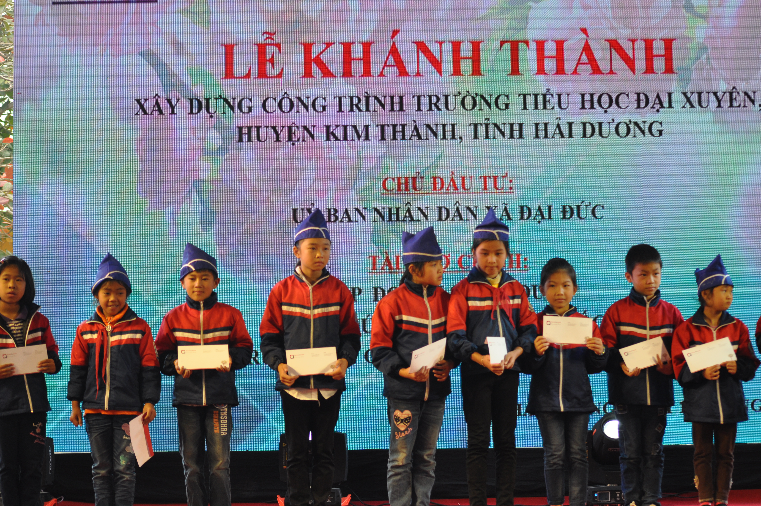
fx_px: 2217
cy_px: 253
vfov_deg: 13.0
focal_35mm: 105
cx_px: 380
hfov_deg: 19.5
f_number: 4
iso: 450
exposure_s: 1/250
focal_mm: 70
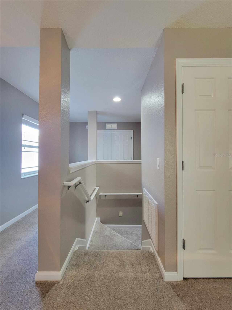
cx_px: 116
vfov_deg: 106.2
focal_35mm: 13
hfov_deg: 89.9
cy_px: 155
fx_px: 116
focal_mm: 2.2
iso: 400
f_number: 2.2
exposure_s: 1/60.2
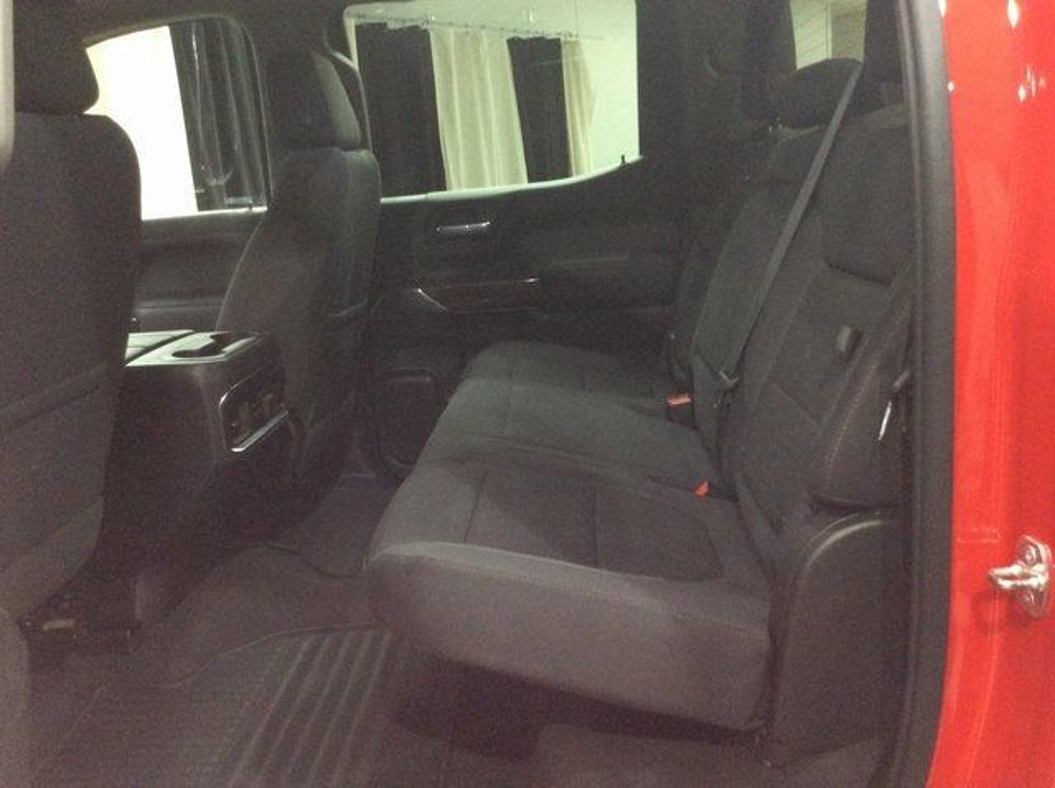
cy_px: 394
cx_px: 528
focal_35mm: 32
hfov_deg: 56.9
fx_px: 974
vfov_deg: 44.1
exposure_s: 1/17
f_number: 2.4
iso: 320
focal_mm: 3.3
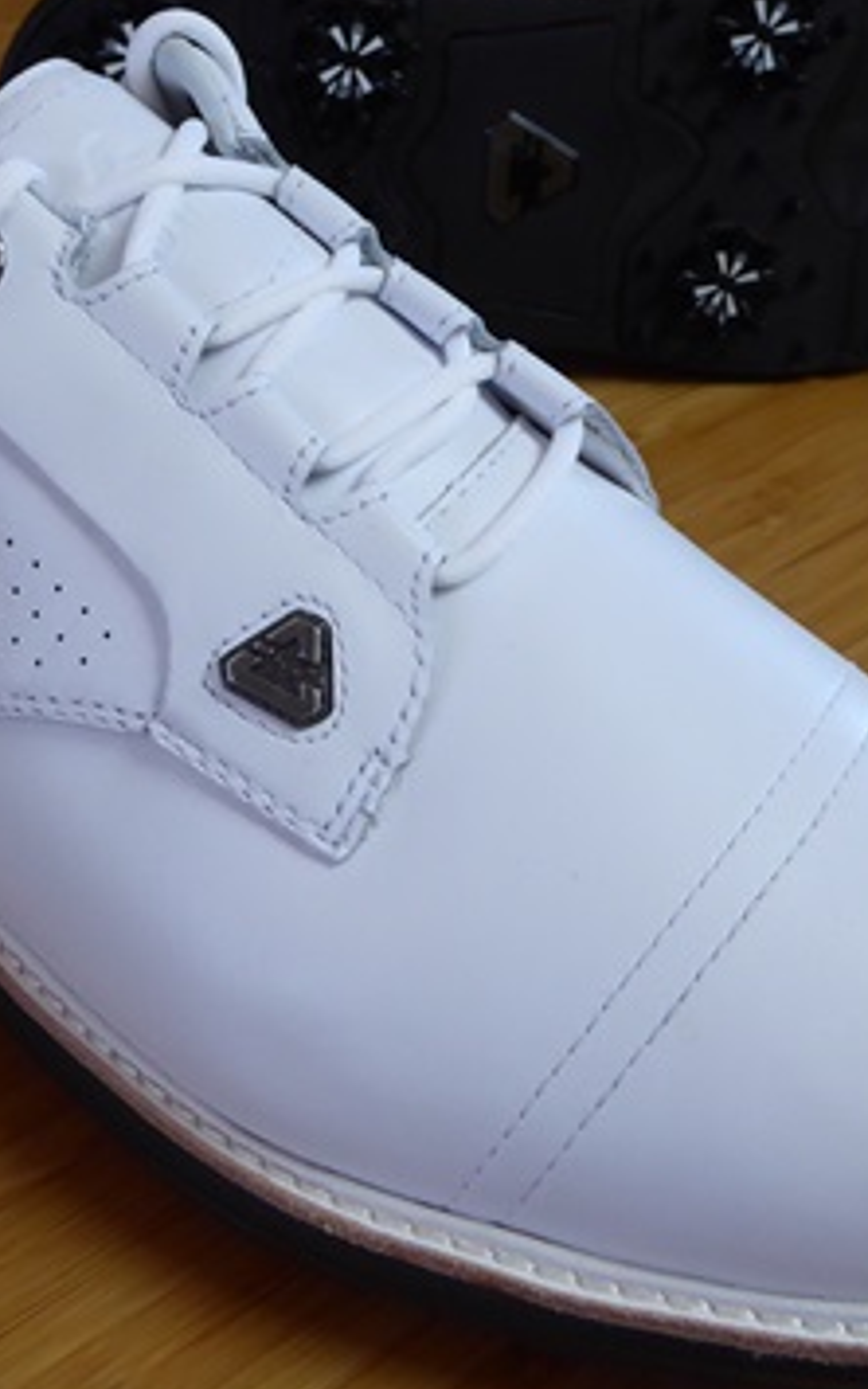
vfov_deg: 42.6
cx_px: 340
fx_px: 1778
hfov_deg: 27.4
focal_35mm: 47
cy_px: 650
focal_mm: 4.3
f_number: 3.3
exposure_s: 1/60
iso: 250
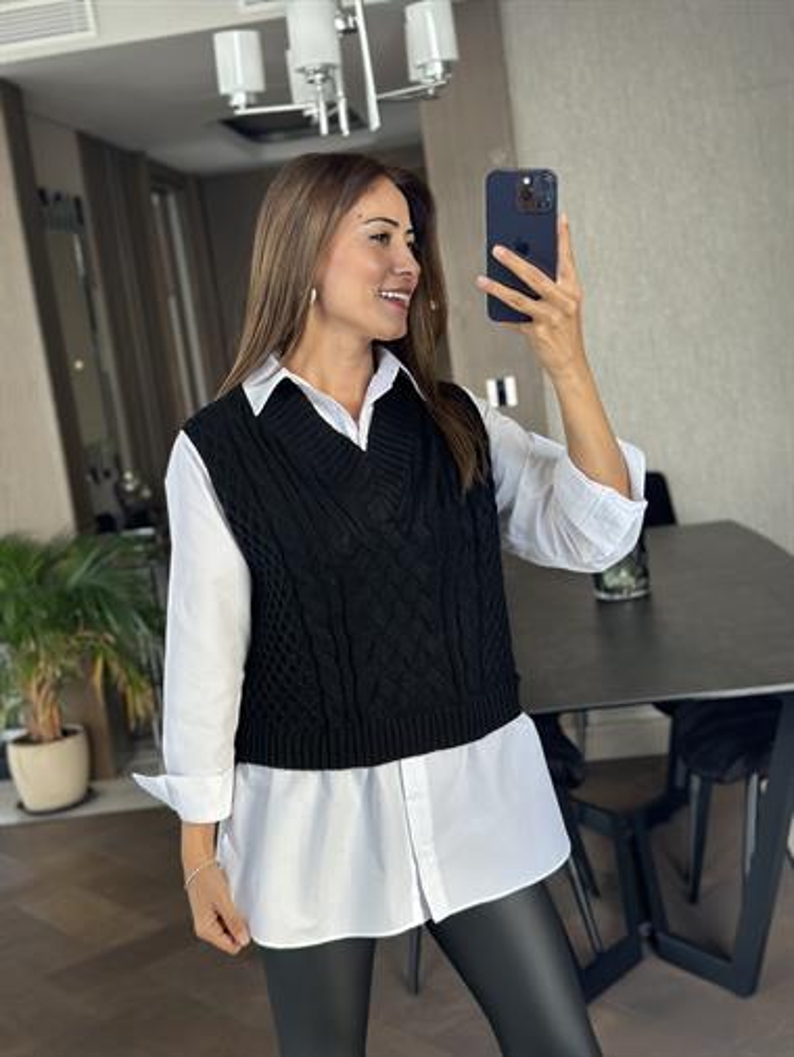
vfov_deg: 39.6
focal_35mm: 48
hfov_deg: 30.3
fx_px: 1467
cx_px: 397
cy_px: 528
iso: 125
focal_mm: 6.86
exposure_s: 1/67
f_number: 1.78
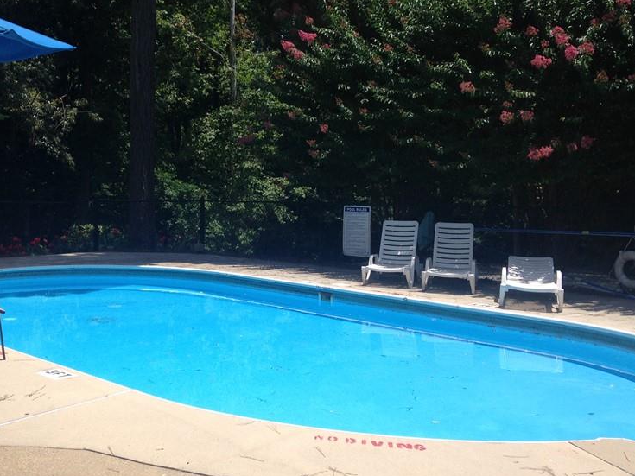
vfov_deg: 31.5
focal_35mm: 46
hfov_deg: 40.7
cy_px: 203
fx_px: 844
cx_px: 206
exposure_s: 1/1595
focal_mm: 4.12
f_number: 2.4
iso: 50
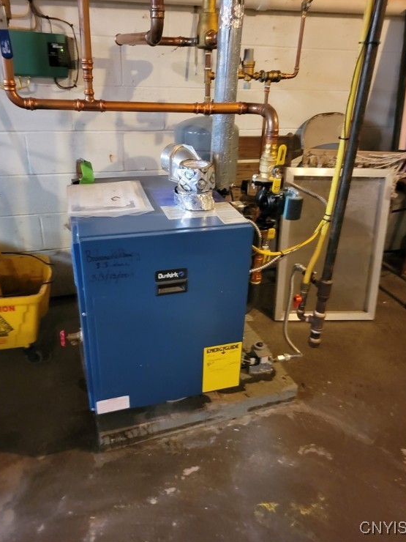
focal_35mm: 27
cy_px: 263
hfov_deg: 51.4
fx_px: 422
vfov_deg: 65.3
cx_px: 200
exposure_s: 1/24
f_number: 1.8
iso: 640
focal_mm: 5.4
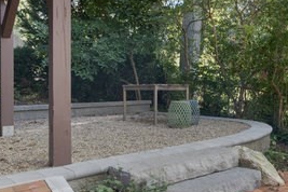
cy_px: 86
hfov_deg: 45.0
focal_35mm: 39
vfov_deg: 34.2
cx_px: 259
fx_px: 312
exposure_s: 1/8
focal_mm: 16
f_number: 8
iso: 200
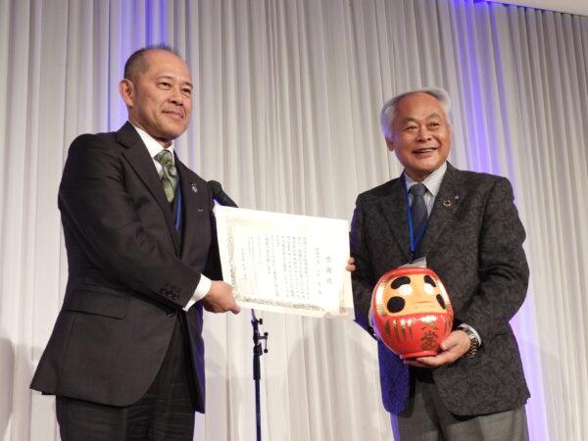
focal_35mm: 47
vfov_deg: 30.9
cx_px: 294
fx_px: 798
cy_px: 220
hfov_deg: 40.4
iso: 250
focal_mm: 8.4
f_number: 3.2
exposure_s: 1/60
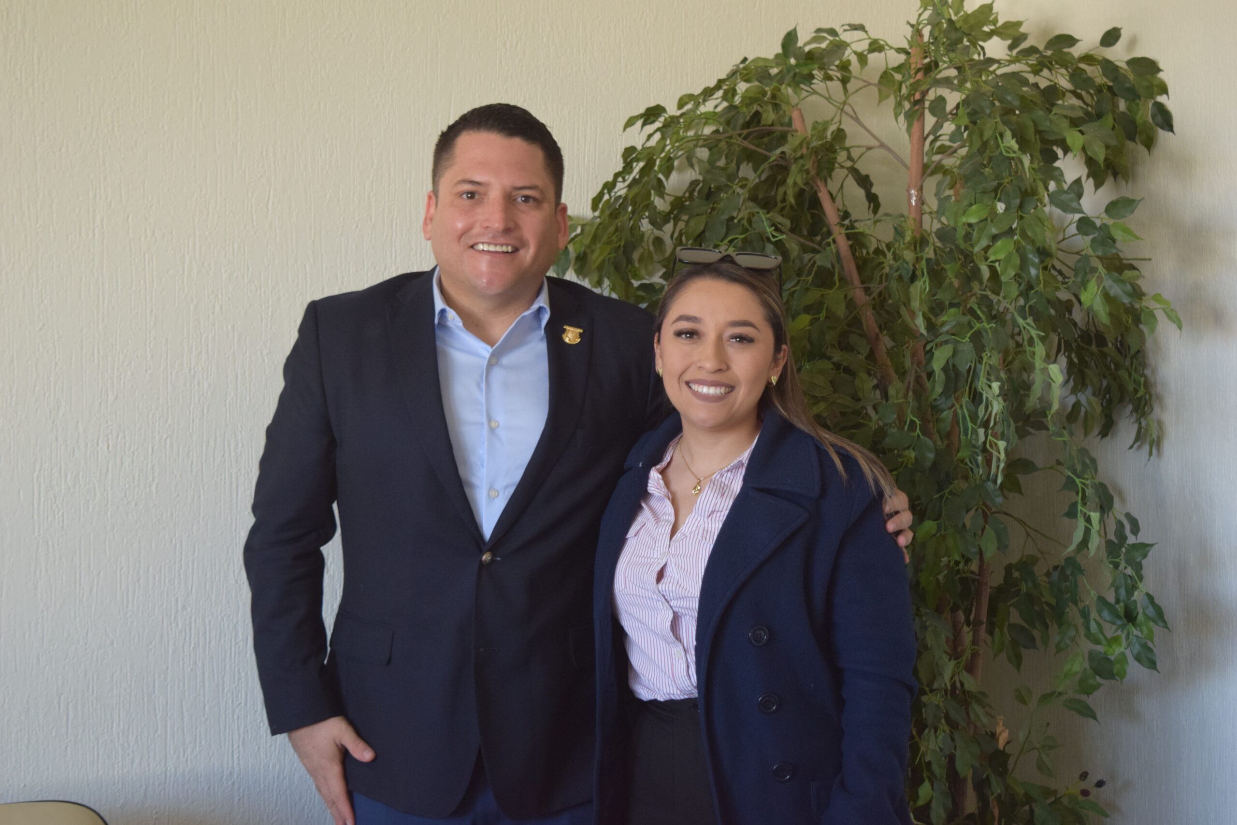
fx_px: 2319
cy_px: 412
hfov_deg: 29.9
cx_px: 618
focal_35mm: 68
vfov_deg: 20.2
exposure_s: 1/60
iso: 1250
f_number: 5
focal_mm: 45
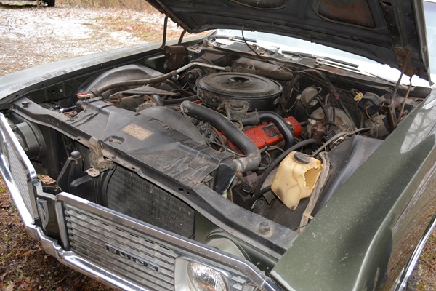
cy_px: 146
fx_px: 400
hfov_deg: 57.2
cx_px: 218
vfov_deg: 40.0
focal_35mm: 33
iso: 400
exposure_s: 1/80
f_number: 3.8
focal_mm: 22
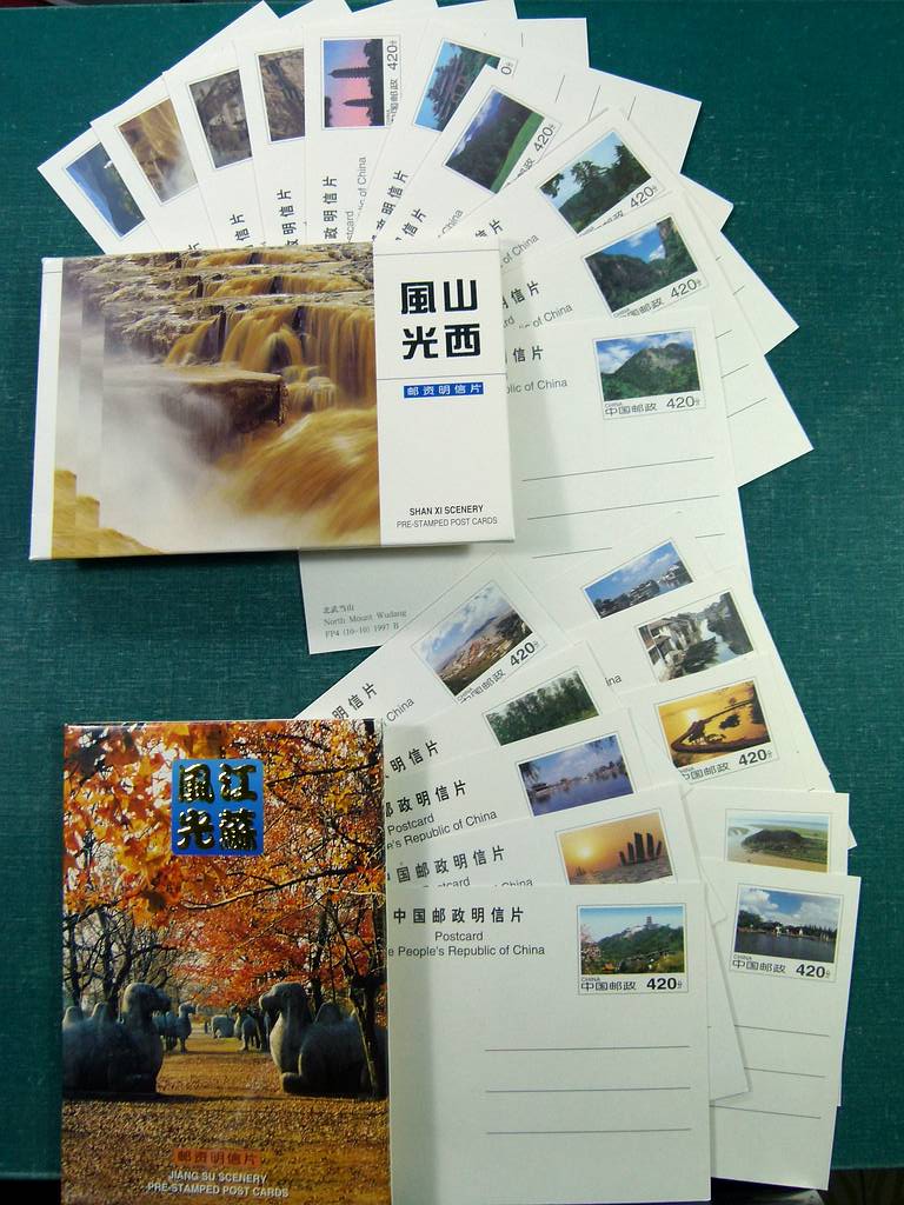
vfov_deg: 63.4
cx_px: 452
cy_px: 602
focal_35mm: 28
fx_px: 975
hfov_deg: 49.7
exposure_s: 1/125
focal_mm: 5.1
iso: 100
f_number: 3.6
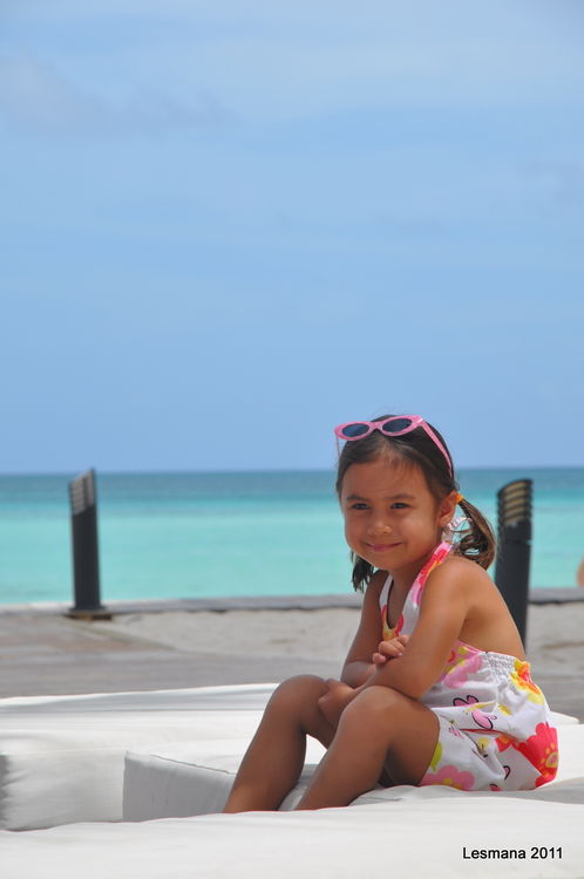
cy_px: 440
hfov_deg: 8.7
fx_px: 3843
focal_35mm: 158
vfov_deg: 13.1
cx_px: 292
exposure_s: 1/500
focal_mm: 105
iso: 250
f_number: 11
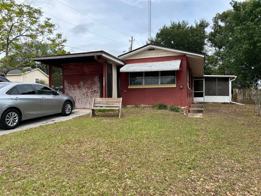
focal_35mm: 26
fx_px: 196
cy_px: 98
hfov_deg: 67.3
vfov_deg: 53.1
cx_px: 130
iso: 50
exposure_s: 1/1449
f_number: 1.5
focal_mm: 5.7
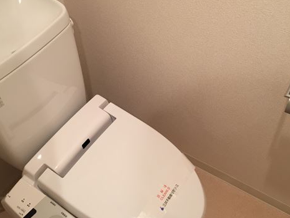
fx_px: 335
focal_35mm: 40
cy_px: 105
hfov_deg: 46.7
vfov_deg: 36.0
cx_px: 127
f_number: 2.2
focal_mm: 4.15
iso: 80
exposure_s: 1/33
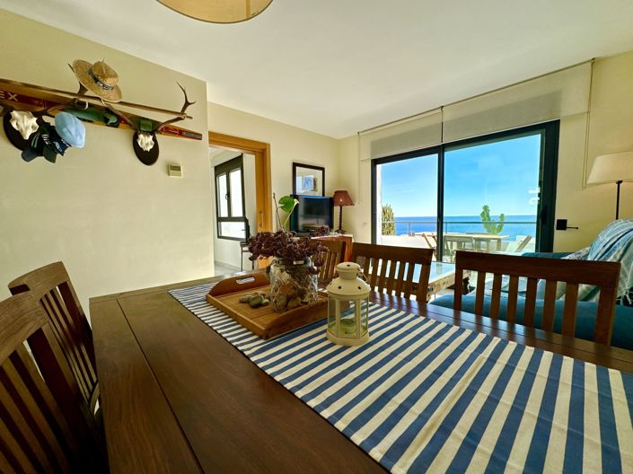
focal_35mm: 14
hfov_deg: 102.1
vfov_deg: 85.6
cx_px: 316
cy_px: 237
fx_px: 256
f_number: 2.2
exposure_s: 1/812
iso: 40
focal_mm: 2.22
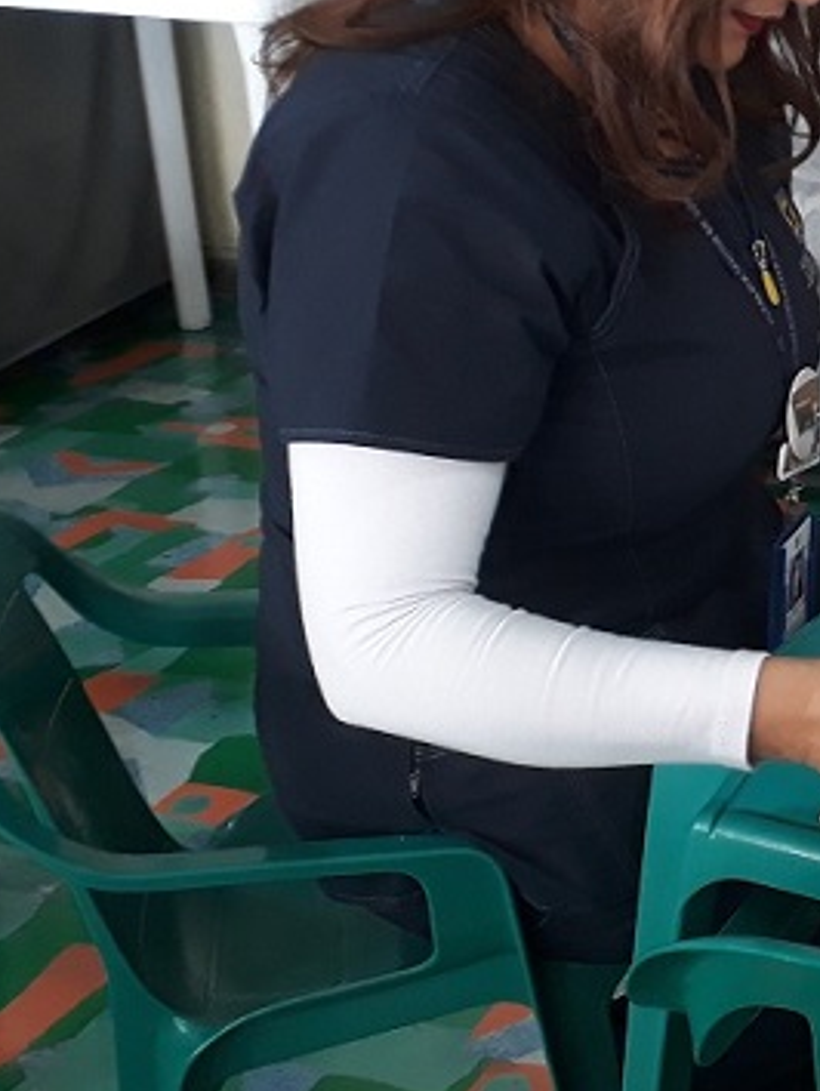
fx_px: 1924
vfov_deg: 31.5
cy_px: 413
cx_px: 1085
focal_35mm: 61
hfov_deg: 21.6
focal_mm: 3.6
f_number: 1.9
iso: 125
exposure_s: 1/30
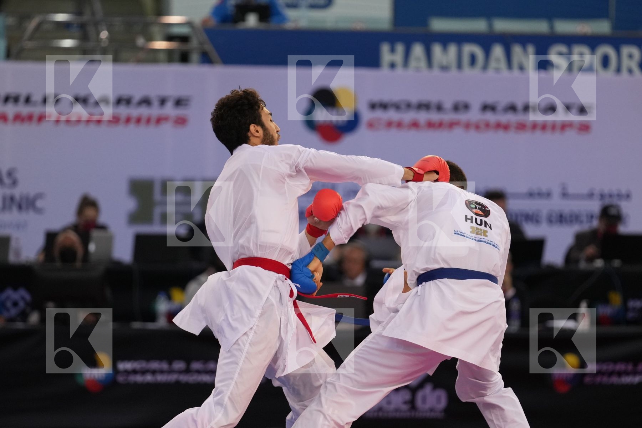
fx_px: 5350
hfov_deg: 6.9
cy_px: 214
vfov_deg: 4.6
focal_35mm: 300
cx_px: 321
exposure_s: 1/1000
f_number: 2.8
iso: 1600
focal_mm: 200
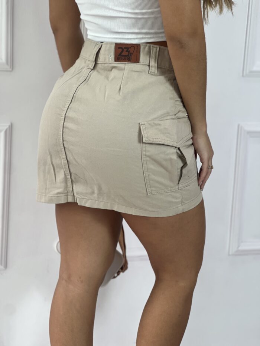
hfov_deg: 19.1
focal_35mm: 77
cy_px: 173
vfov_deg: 25.3
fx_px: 771
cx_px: 130
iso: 64
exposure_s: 1/120
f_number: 2.8
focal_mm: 9
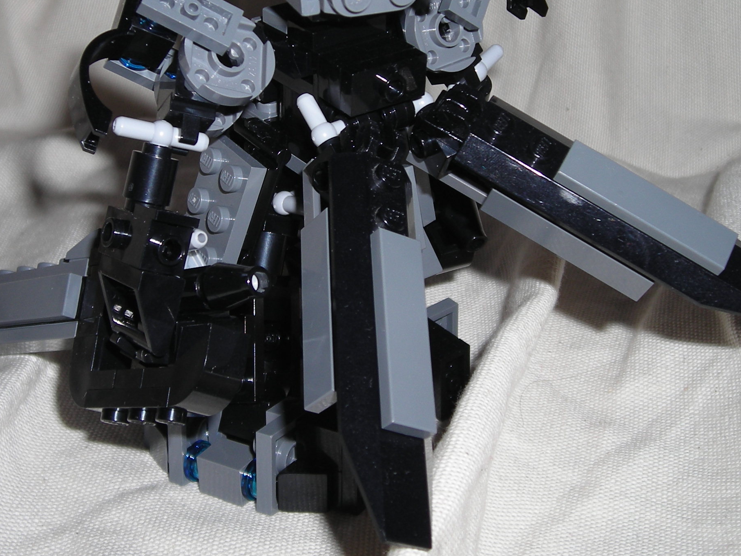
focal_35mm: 59
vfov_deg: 24.7
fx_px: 1263
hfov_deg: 32.6
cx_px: 316
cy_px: 177
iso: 50
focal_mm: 6.3
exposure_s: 1/60
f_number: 6.4
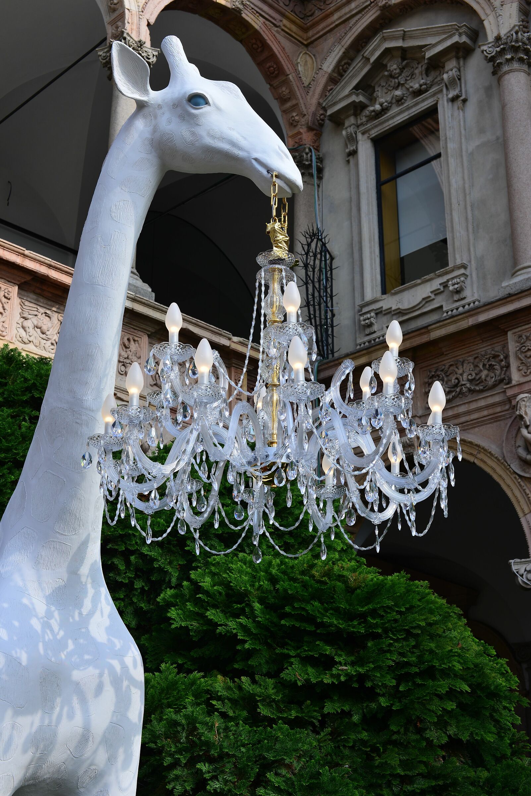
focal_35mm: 50
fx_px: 1105
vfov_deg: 39.6
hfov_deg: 27.0
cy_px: 398
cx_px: 266
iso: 125
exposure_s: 1/125
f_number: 11
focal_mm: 50
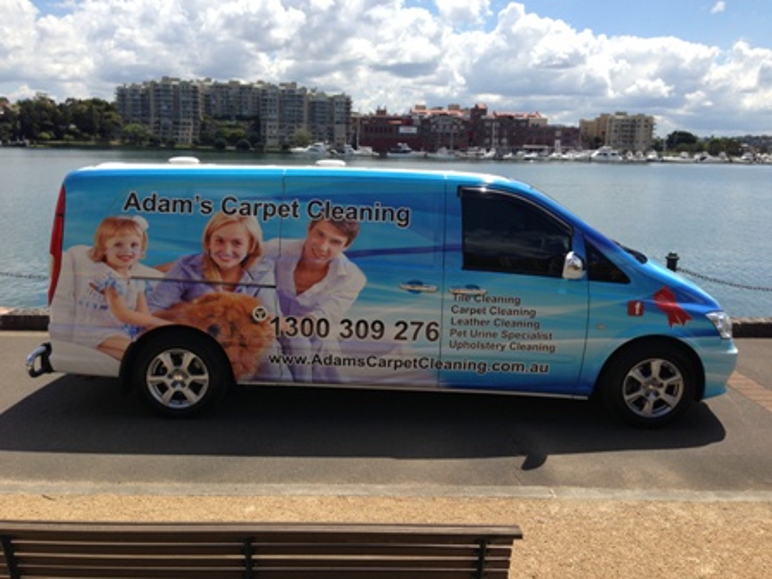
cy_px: 290
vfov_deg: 42.9
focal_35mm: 33
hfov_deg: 55.4
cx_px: 386
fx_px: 736
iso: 50
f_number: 2.4
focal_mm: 4.13
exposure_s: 1/1808
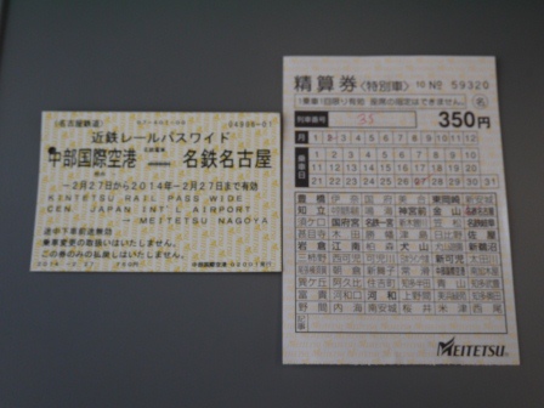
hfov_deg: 49.0
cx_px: 272
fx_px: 597
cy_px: 204
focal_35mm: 38
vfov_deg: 37.7
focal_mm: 19
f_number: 4.3
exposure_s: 1/125
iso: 500
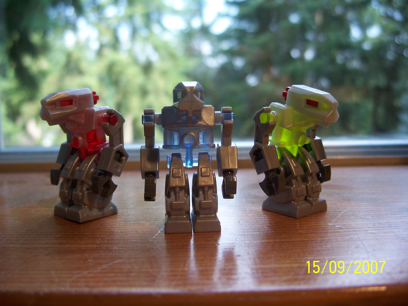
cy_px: 153
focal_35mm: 37
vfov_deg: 38.7
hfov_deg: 50.1
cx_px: 204
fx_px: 436
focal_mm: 7.8
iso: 64
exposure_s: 1/80
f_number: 2.8
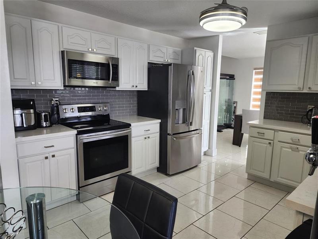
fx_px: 211
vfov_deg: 58.9
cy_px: 120
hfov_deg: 73.9
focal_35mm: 23
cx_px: 159
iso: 125
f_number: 1.8
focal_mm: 6.4
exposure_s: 1/120
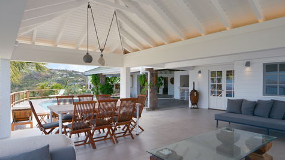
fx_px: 174
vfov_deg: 49.2
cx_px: 146
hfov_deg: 78.7
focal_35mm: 23
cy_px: 95
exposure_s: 1/250
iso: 100
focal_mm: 21
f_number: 7.1
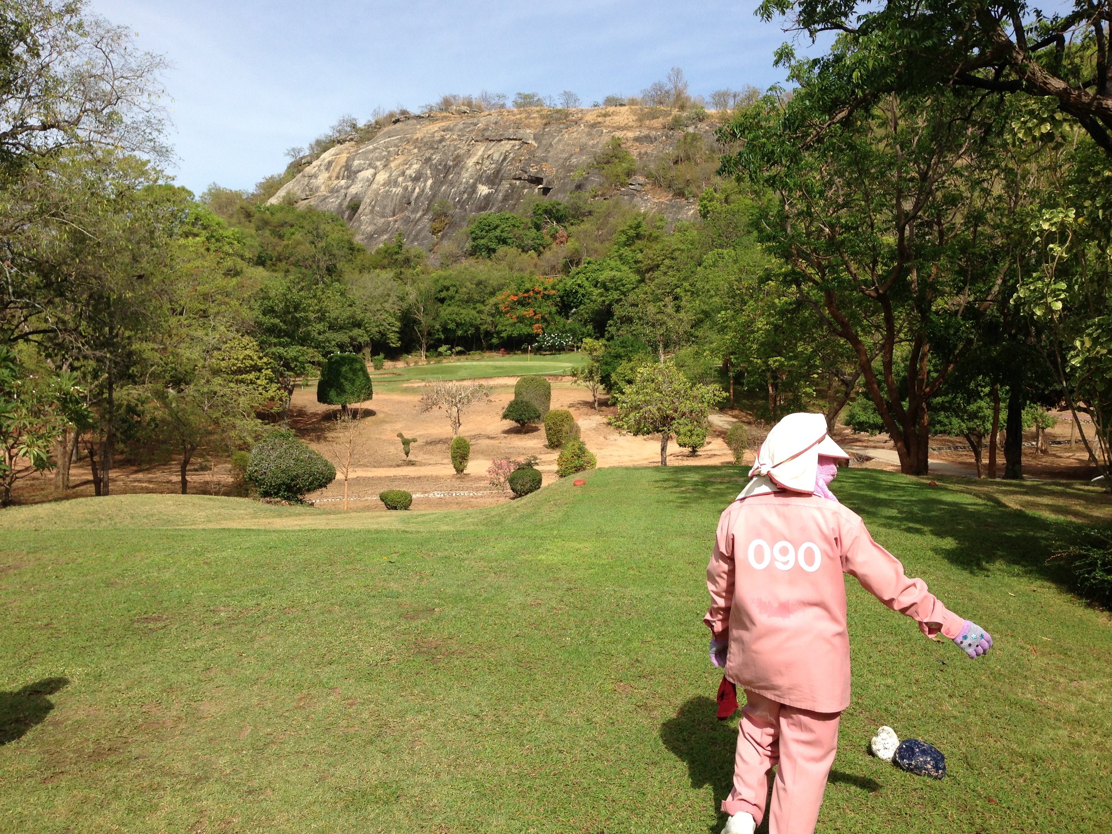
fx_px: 1060
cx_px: 556
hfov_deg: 55.4
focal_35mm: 33
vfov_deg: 42.9
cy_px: 417
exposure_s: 1/1506
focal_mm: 4.13
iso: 50
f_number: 2.4
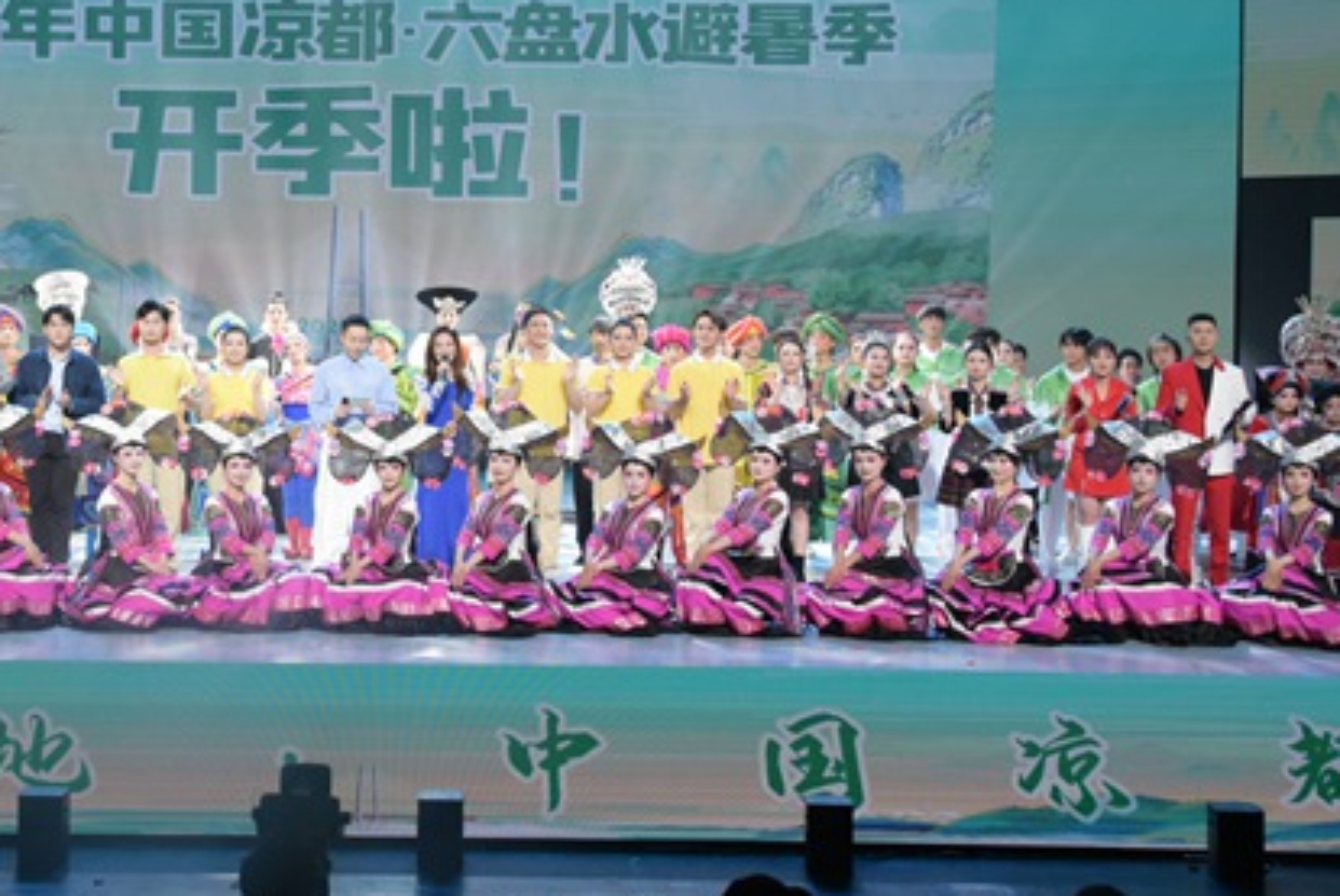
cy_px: 319
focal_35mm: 73
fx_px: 2720
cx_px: 385
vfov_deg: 18.7
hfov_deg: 27.4
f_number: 5.6
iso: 3200
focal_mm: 42
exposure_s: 1/400
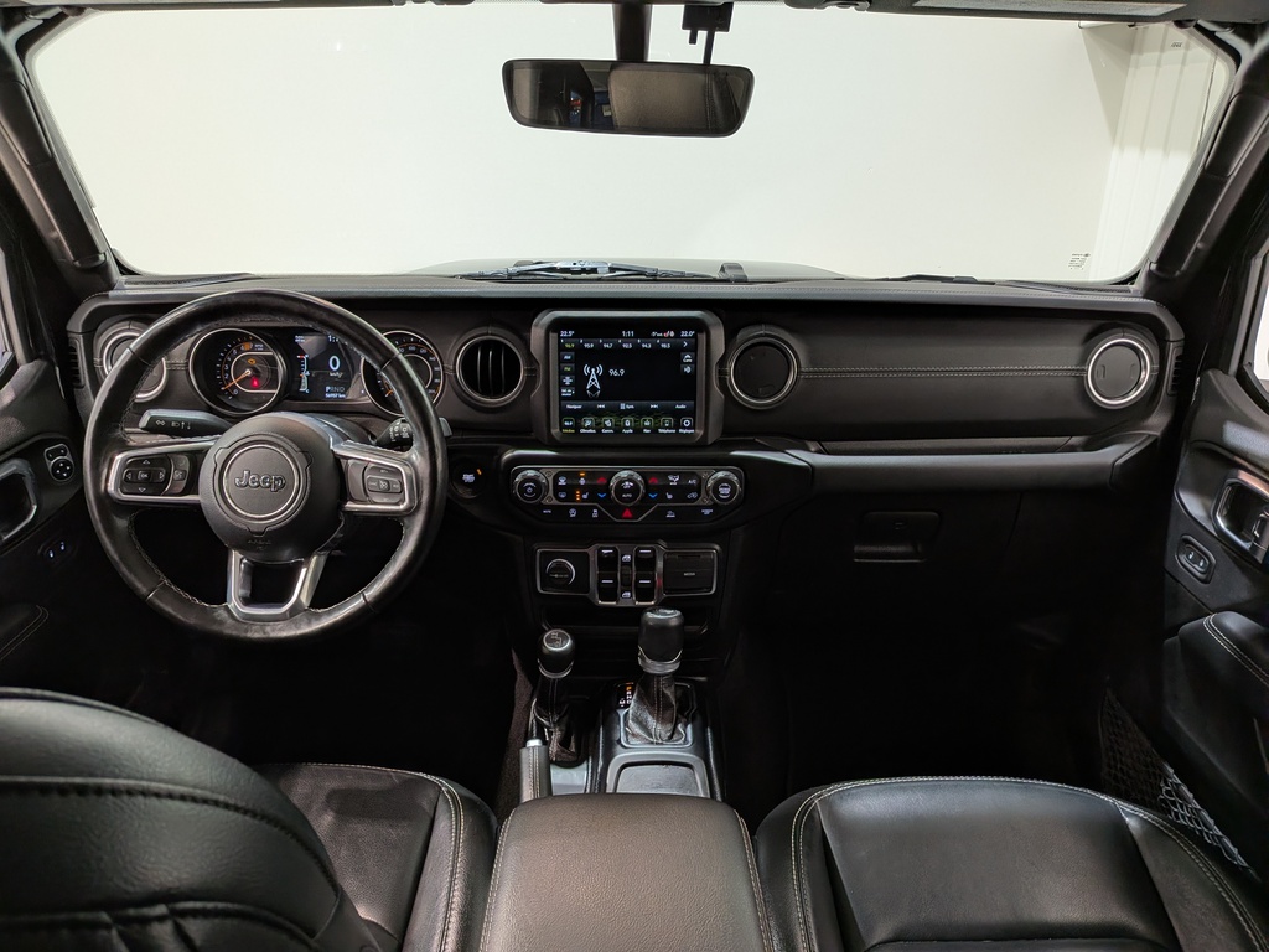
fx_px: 880
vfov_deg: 56.8
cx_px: 634
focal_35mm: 24
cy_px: 476
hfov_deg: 71.6
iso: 45
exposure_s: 1/25
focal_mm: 4.53
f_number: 1.7
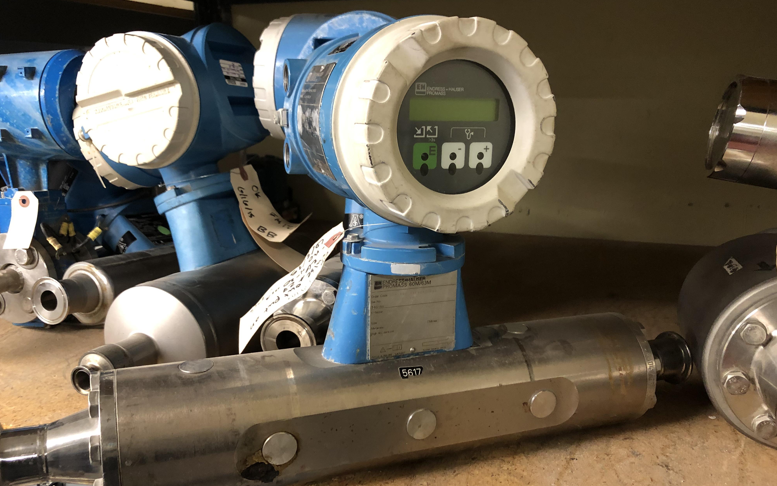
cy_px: 278
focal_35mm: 30
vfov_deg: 41.7
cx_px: 391
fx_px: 635
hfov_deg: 62.9
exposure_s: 1/15
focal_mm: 3.99
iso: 80
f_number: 1.8
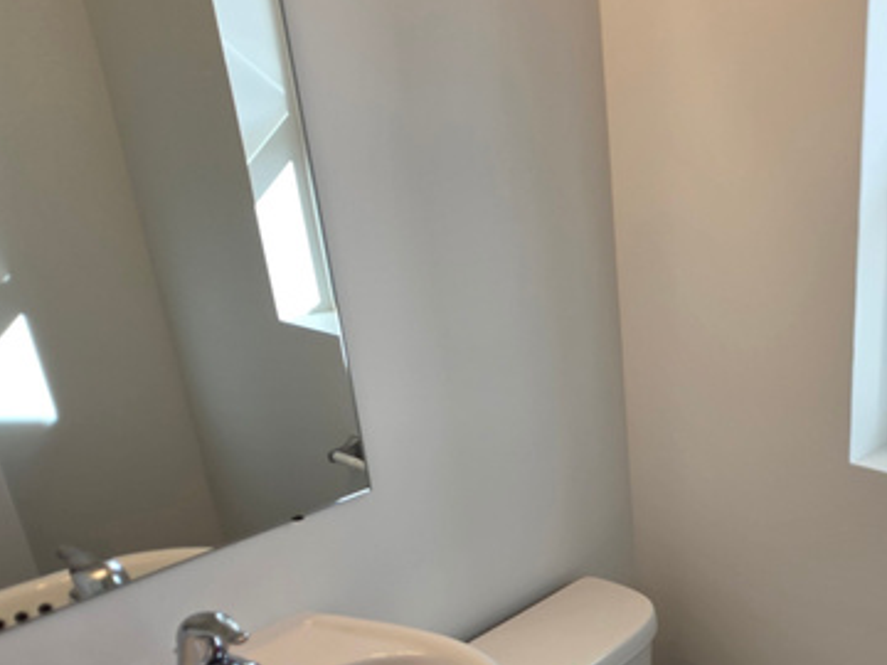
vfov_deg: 37.4
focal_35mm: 37
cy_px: 525
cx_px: 828
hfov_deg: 44.7
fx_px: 948
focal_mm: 2.2
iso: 40
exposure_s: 1/241
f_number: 1.9
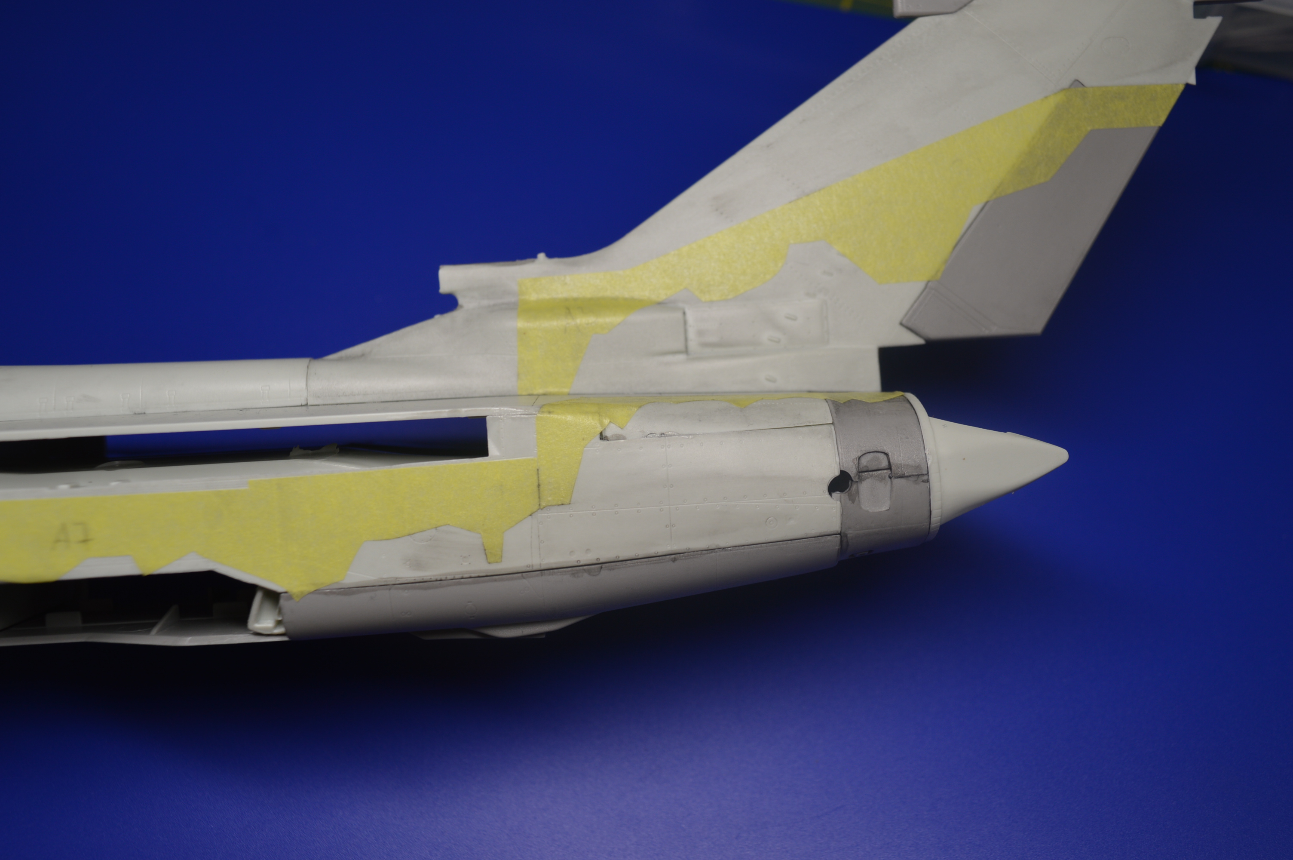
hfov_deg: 53.2
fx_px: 1292
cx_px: 646
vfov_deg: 36.8
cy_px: 430
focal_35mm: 36
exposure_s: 1/125
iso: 140
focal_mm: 24
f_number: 5.6
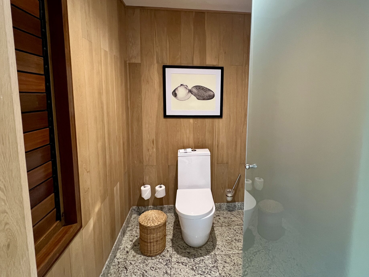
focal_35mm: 18
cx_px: 205
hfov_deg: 87.4
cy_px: 120
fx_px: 192
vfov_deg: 71.3
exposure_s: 1/60
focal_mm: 1.57
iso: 400
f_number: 1.8
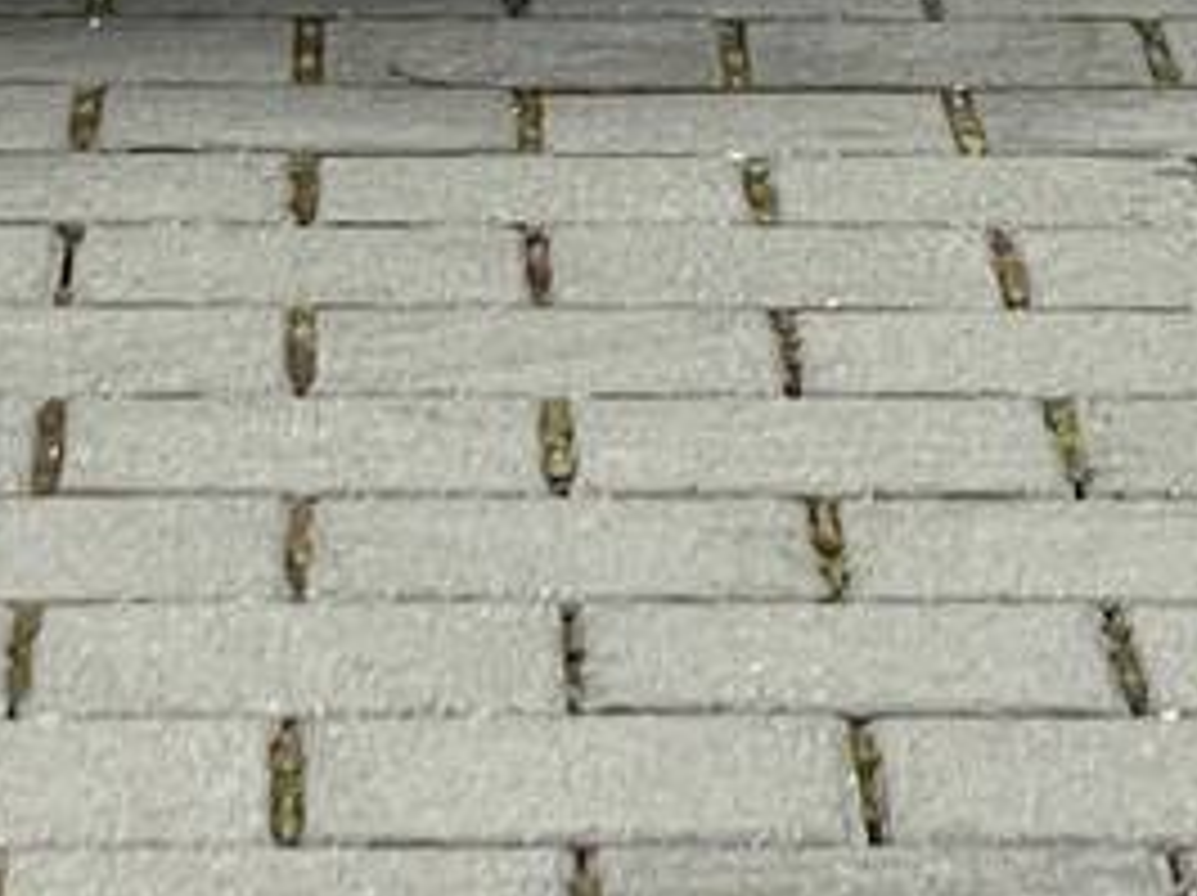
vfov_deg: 3.8
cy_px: -1905
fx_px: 12990
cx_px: 698
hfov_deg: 5.3
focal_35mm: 376
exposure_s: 1/421
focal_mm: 6
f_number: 2
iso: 25
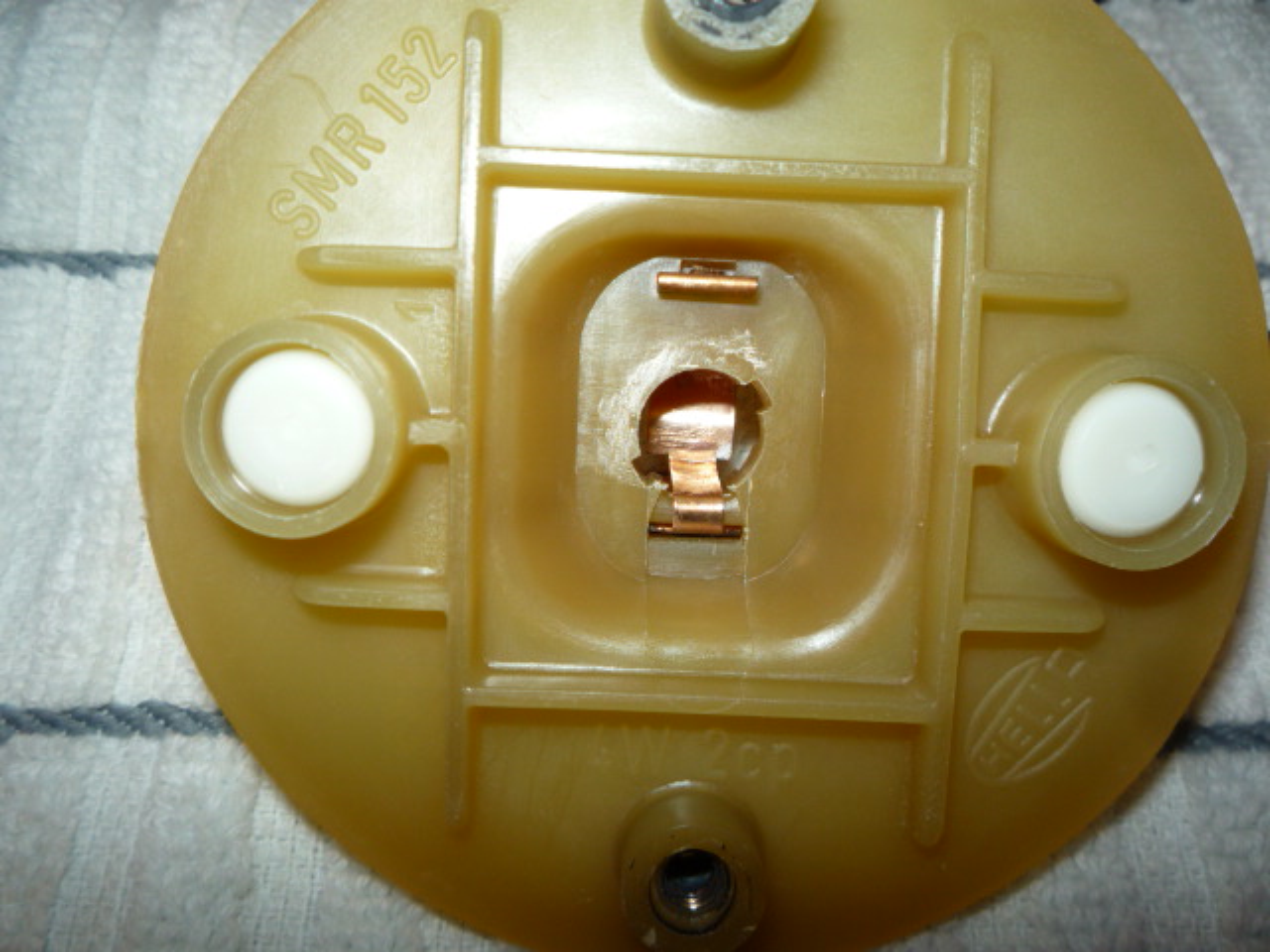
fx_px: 1101
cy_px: 476
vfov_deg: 46.8
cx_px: 635
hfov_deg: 60.0
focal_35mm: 30
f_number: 4
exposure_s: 1/30
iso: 100
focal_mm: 5.2
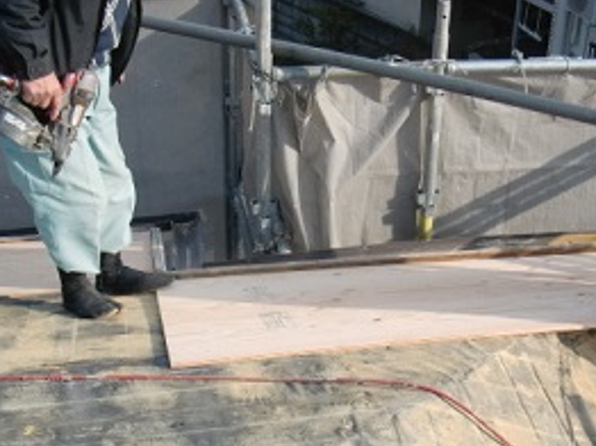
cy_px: 366
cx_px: 341
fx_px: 1118
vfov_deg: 22.2
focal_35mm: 65
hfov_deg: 29.8
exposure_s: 1/400
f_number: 3.9
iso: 64
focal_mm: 6.66
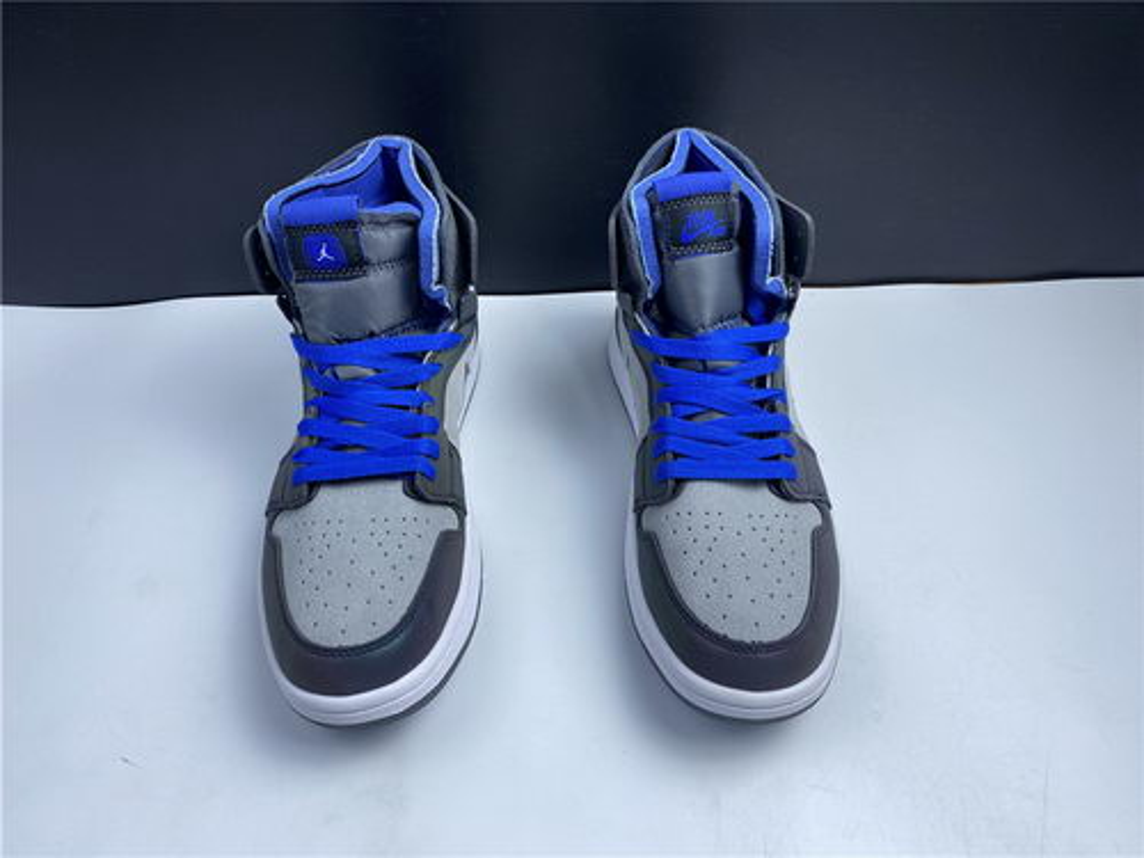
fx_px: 859
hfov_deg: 67.3
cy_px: 429
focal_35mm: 26
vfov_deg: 53.1
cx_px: 572
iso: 40
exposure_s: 1/100
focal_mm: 4.25
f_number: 1.8
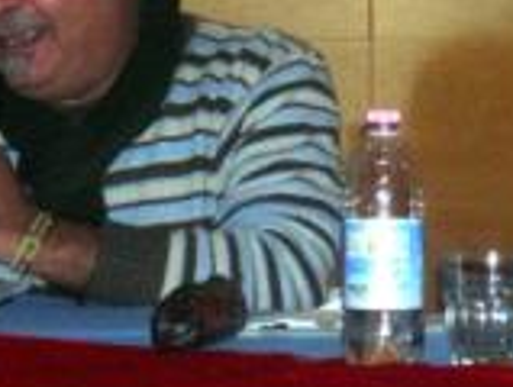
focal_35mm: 309
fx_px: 4590
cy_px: 48
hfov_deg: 6.4
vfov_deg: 4.8
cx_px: 397
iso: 200
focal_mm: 23
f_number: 4.8
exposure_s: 1/120
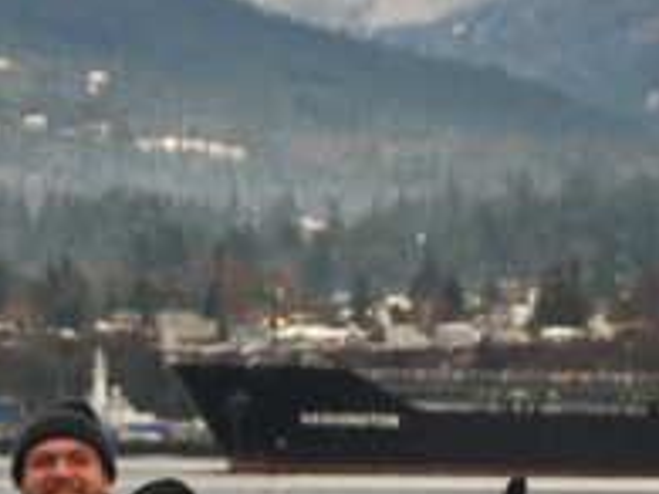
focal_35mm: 455
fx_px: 8657
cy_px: 724
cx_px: -480
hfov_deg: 4.3
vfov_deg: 3.3
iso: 160
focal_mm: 56
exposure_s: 1/125
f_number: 4.1
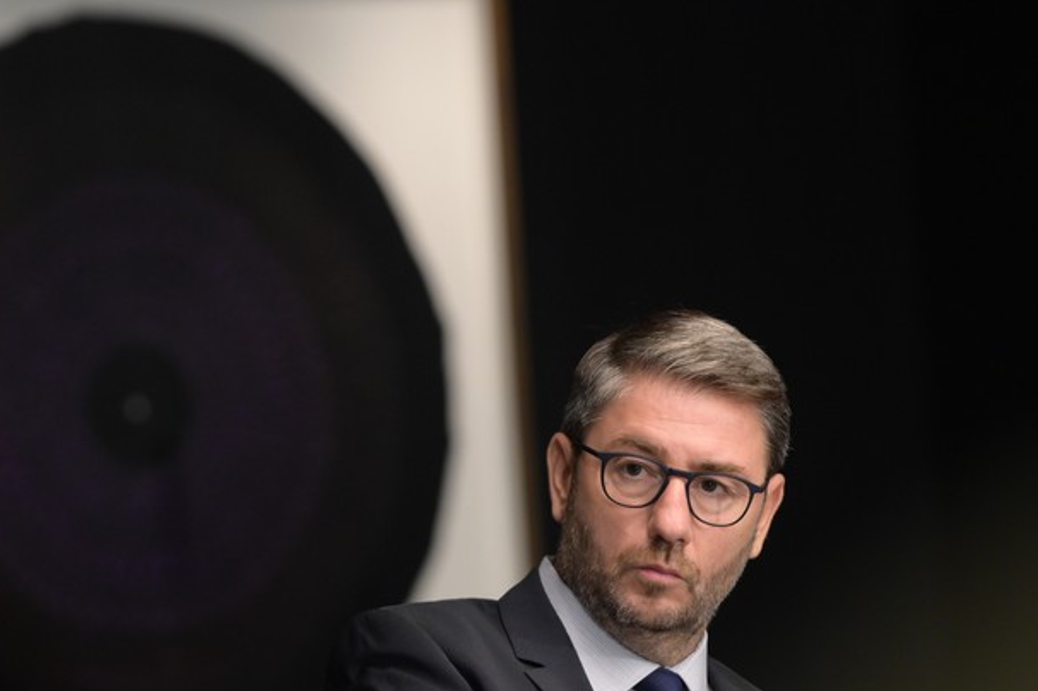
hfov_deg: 7.7
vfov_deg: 5.1
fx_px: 7694
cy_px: 564
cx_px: 210
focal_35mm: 267
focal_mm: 135
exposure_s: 1/125
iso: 1600
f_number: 2.5
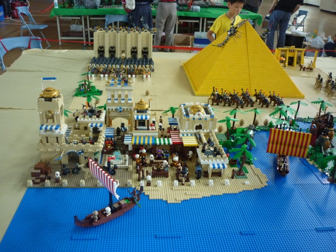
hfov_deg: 55.4
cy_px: 126
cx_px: 168
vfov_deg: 42.9
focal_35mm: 33
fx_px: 320
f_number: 2.8
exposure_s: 1/25
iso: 400
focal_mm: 5.5
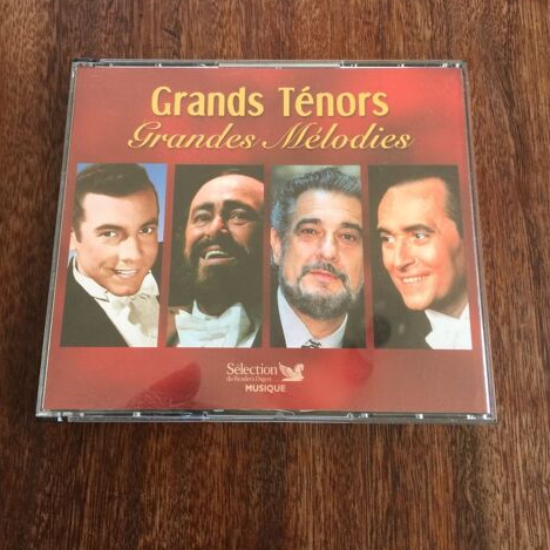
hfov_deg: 47.2
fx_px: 629
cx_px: 274
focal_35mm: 35
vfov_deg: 46.8
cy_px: 210
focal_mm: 4.15
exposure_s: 1/17
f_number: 2.2
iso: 50
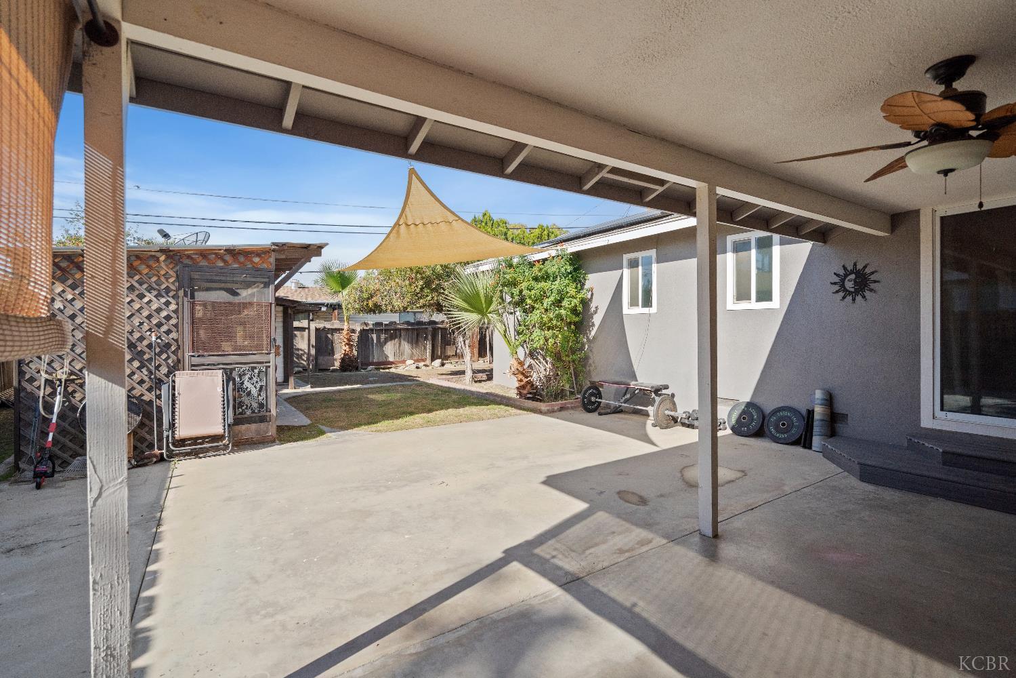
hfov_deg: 96.7
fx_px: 452
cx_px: 508
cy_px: 339
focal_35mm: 16
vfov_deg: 73.7
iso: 1600
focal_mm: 16
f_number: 4.5
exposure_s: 1/8000
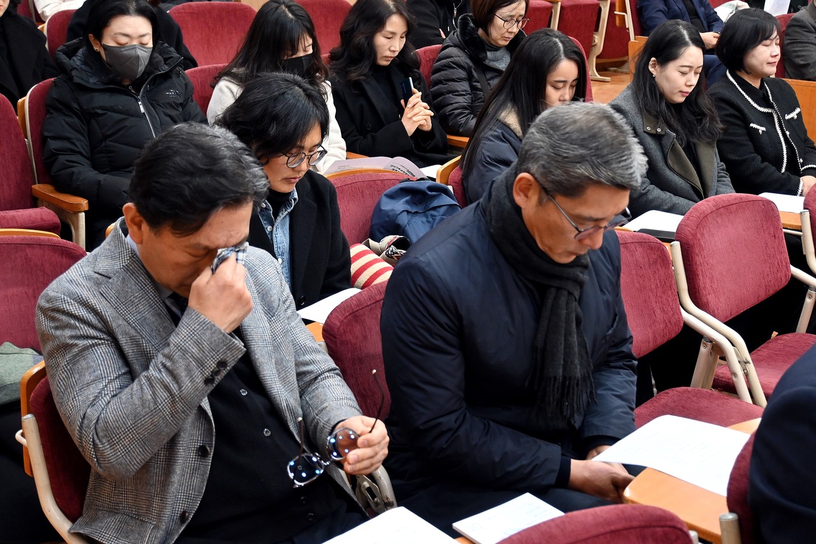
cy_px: 272
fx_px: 1105
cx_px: 408
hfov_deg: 40.5
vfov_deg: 27.7
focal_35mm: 49
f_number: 5
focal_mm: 32.5
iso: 1400
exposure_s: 1/50
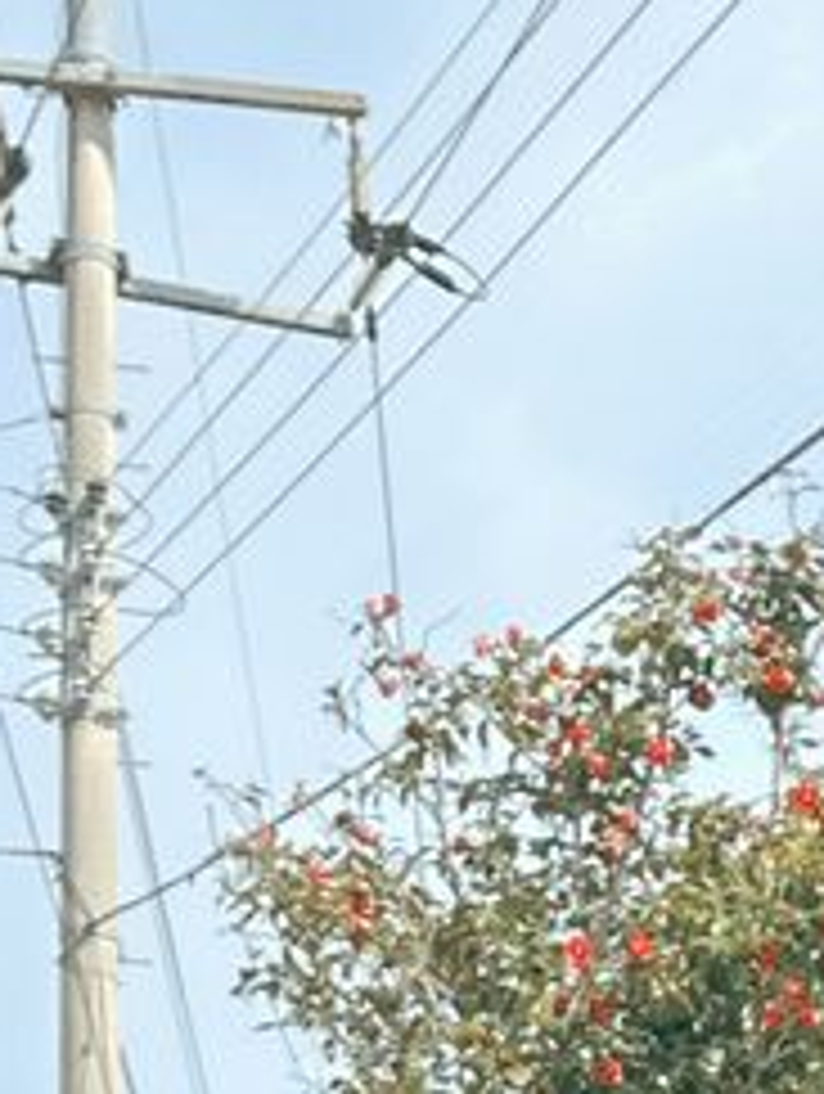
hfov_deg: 9.7
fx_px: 4495
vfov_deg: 12.2
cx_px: 1684
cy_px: 2251
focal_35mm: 142
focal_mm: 6.86
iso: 80
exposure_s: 1/2967
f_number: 1.78
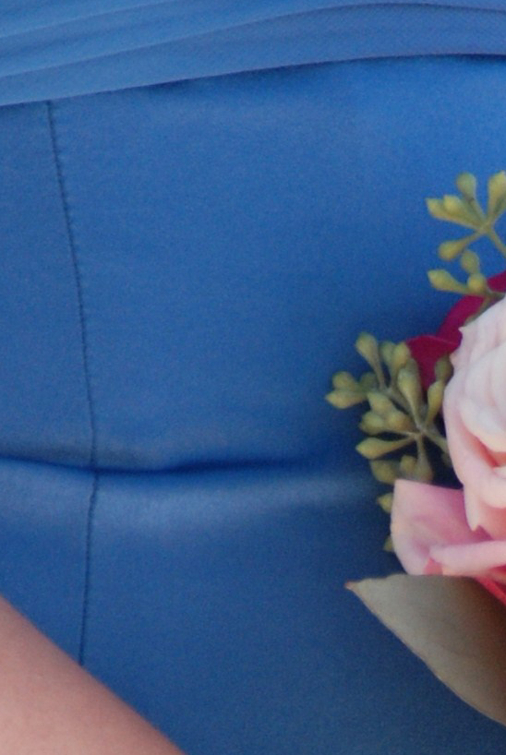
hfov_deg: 0.8
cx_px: 761
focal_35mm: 1774
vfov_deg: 1.2
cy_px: 879
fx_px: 37273
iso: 400
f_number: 6.3
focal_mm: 250
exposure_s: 1/320
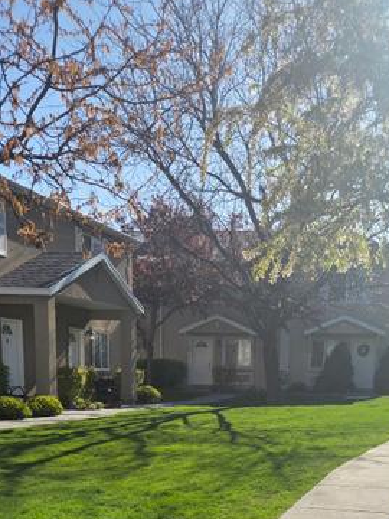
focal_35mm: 49
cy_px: 513
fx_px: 734
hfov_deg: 29.6
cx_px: 220
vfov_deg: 35.4
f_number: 1.8
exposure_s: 1/5699
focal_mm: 5.4
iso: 80
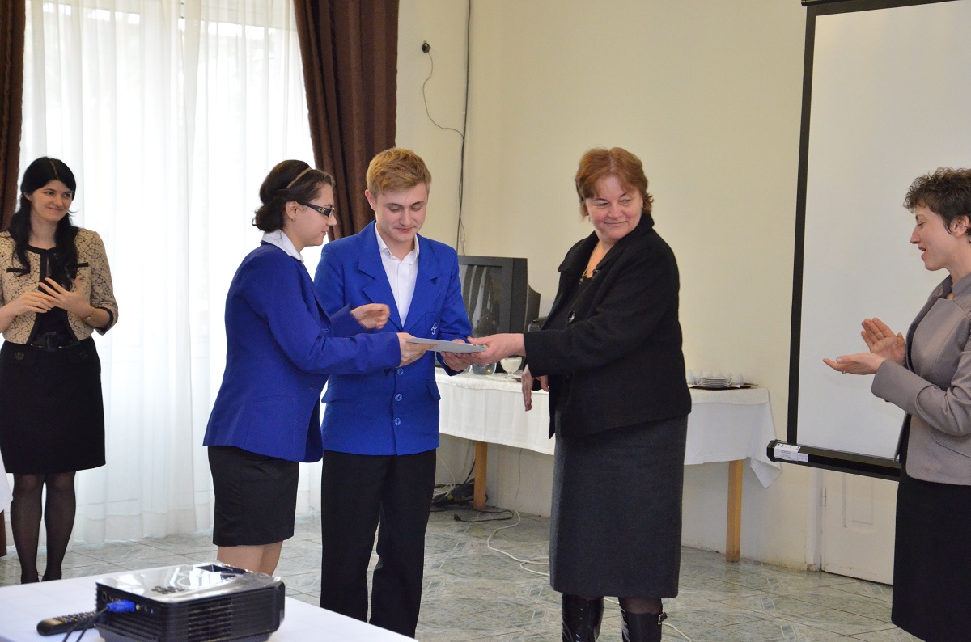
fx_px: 1816
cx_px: 486
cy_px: 321
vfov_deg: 20.1
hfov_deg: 29.9
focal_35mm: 68
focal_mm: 45
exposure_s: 1/60
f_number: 4.8
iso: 3200
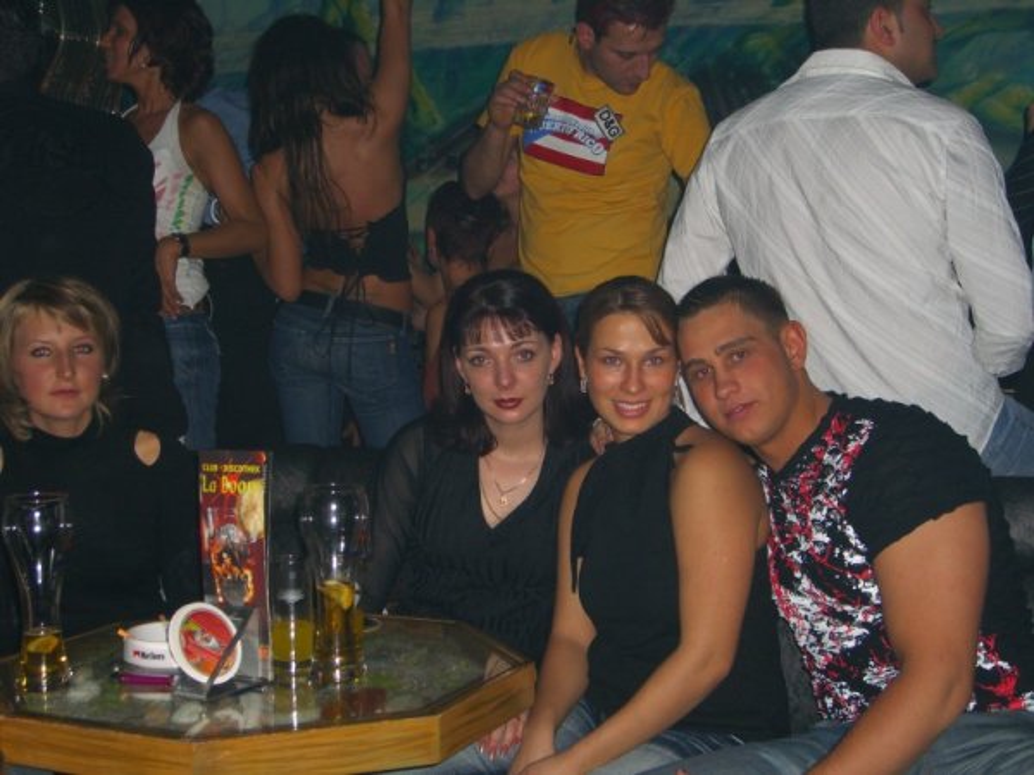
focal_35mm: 57
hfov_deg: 33.8
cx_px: 517
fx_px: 1703
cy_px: 388
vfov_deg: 25.7
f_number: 3.6
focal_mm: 11.8
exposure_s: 1/60
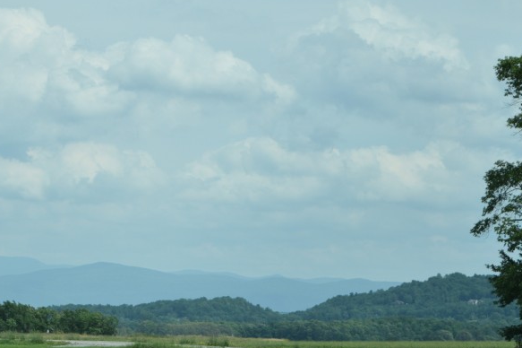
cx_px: 72
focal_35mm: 153
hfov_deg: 13.3
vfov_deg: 9.0
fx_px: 2216
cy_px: 231
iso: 200
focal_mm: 55
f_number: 5.6
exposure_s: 1/1250
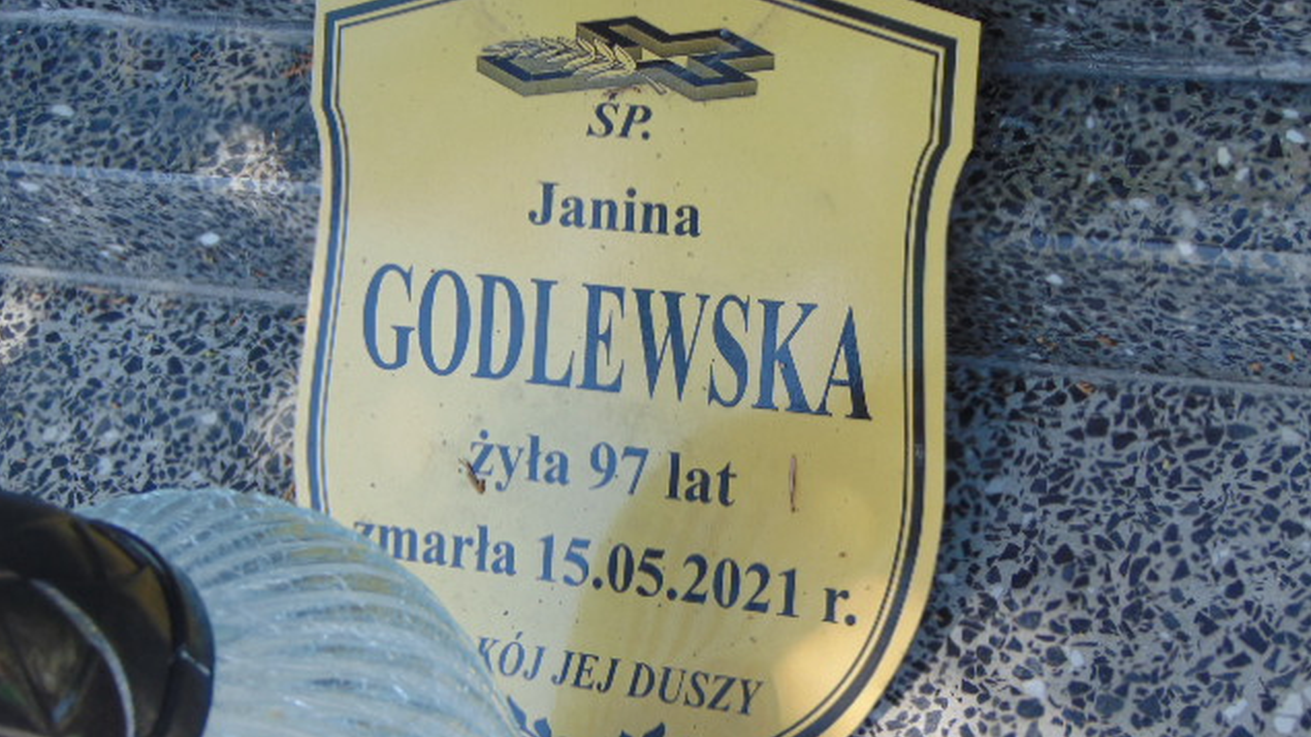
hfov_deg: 27.2
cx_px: 654
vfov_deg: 15.5
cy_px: 359
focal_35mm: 78
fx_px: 2711
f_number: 3.7
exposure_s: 1/320
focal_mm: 12.8
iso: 80
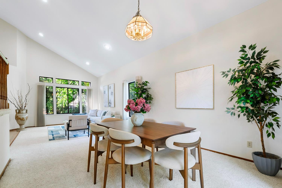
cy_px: 94
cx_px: 141
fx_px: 117
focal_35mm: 15
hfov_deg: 100.4
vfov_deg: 77.3
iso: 250
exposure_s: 1/4
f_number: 8
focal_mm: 10
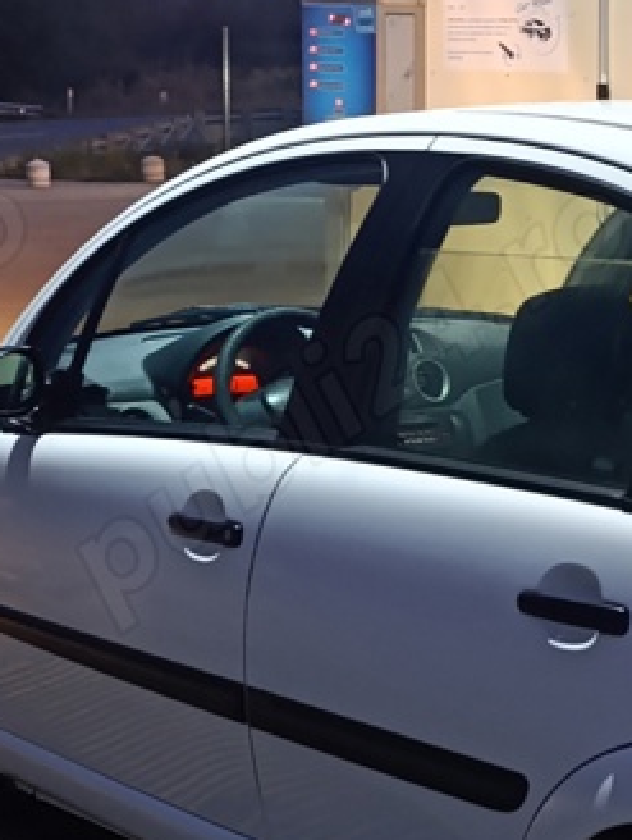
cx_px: 647
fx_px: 2258
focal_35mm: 93
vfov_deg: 21.0
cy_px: 528
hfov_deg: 15.6
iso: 2000
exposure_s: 1/25
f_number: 1.6
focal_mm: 6.14
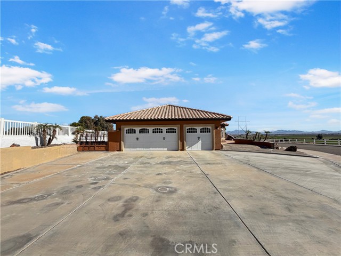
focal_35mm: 14
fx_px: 138
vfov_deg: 85.7
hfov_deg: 102.1
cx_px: 170
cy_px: 128
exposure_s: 1/1400
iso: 20
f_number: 2.2
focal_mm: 2.22
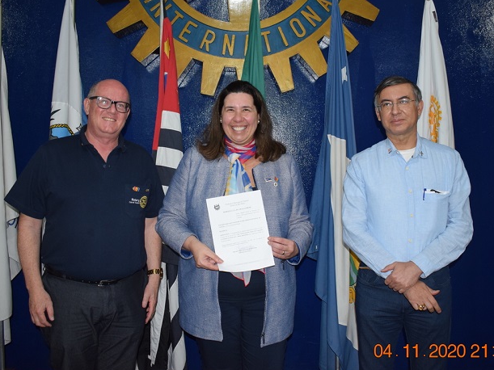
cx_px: 255
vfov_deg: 41.7
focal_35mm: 34
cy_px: 168
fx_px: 485
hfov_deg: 54.0
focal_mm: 18
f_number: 3.5
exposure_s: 1/60
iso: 900
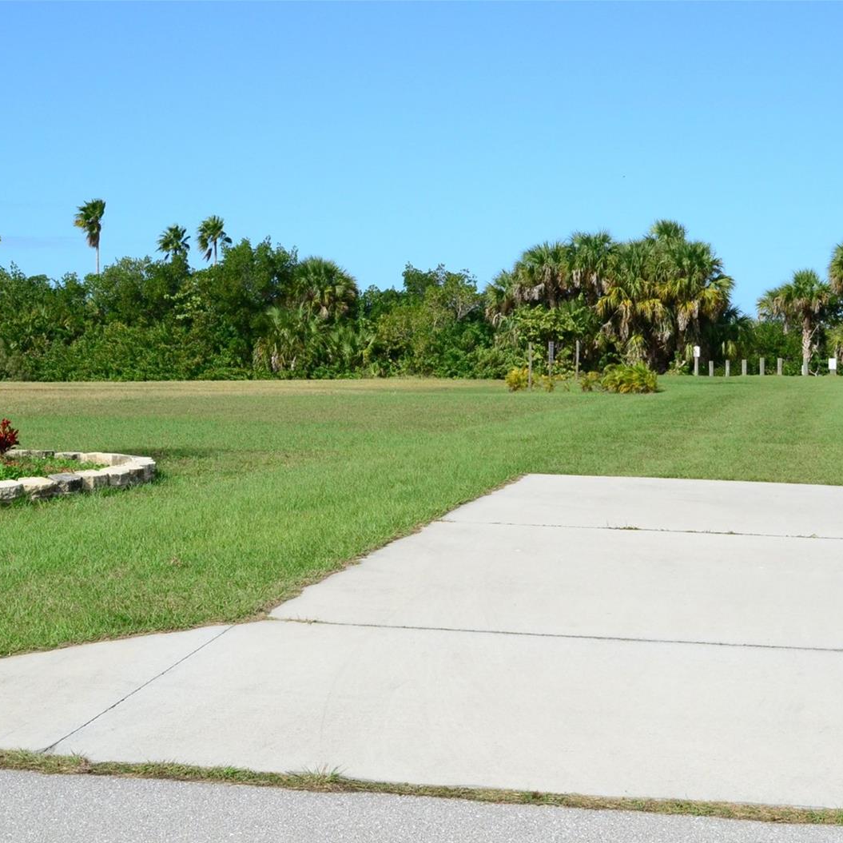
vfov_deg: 29.6
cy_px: 425
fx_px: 1598
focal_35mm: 58
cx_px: 416
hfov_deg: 29.6
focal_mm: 30
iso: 1600
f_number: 14
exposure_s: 1/800
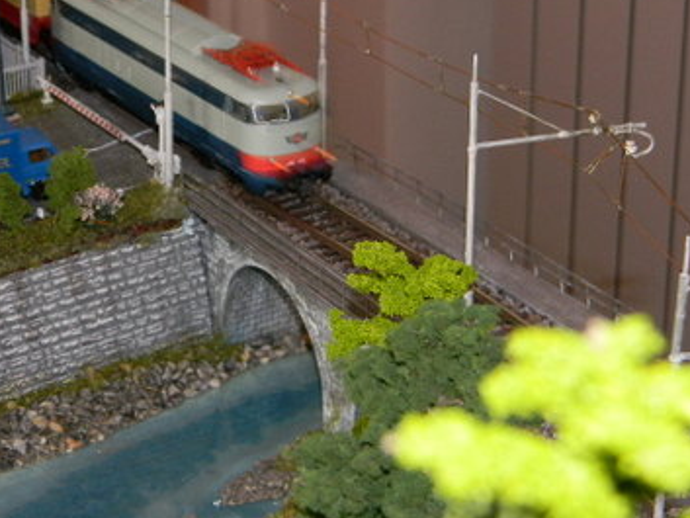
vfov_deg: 16.2
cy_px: 182
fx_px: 1815
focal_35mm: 91
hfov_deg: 21.5
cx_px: 307
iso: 200
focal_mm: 12.2
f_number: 4.3
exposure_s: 1/30
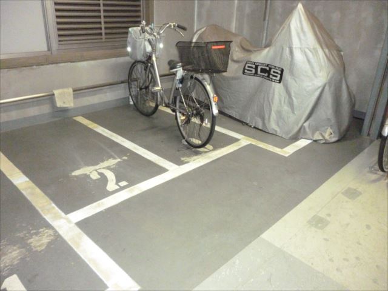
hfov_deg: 63.4
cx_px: 194
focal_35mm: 28
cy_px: 146
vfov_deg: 49.7
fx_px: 314
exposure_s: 1/60
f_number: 3.1
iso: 1250
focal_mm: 5
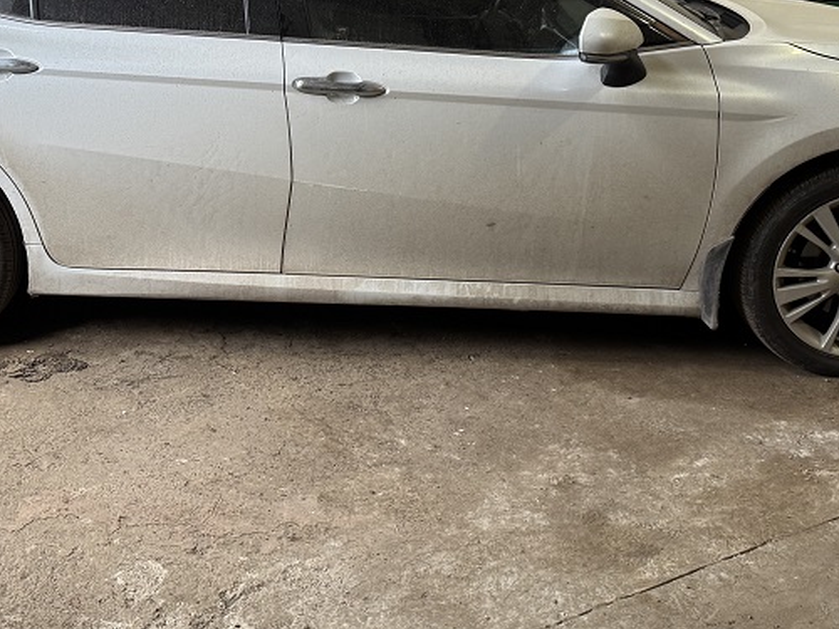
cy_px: 169
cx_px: 342
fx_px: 1163
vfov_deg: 29.9
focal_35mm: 48
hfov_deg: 39.5
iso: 200
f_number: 1.78
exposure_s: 1/50
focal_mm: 6.76
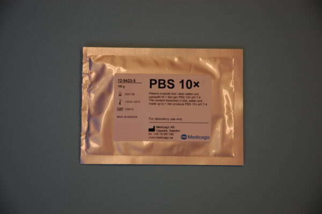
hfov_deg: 19.5
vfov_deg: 13.0
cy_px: 107
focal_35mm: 105
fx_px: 938
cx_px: 161
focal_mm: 70
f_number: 4.5
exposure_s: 1/80
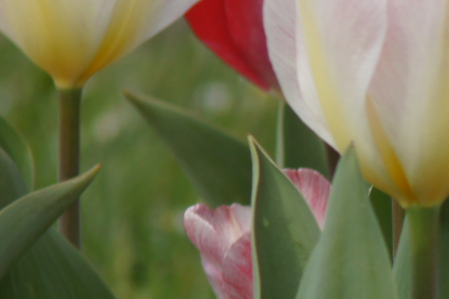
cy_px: 201
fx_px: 12719
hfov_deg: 2.0
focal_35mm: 1021
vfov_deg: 1.3
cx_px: 683
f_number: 5.6
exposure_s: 1/500
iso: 200
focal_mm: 135
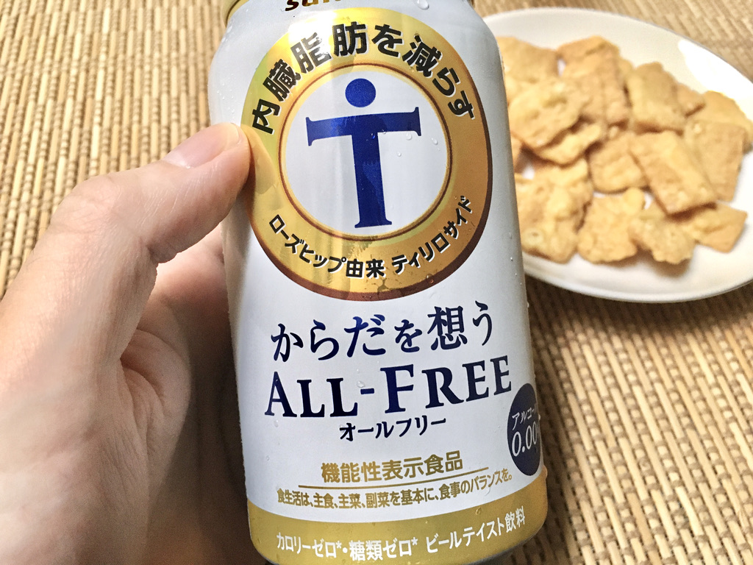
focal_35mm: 29
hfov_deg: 61.7
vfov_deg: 48.2
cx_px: 376
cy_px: 282
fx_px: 631
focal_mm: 4.15
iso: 250
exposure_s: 1/15
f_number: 2.2
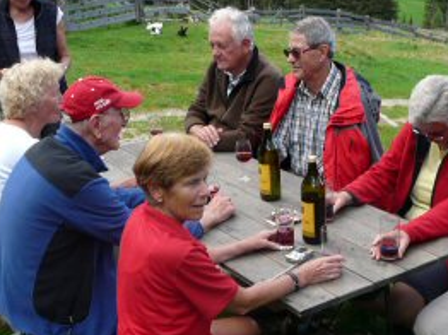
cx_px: 262
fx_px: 815
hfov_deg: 30.7
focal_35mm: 63
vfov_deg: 23.1
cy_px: 225
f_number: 4
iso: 100
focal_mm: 5.4
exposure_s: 1/100
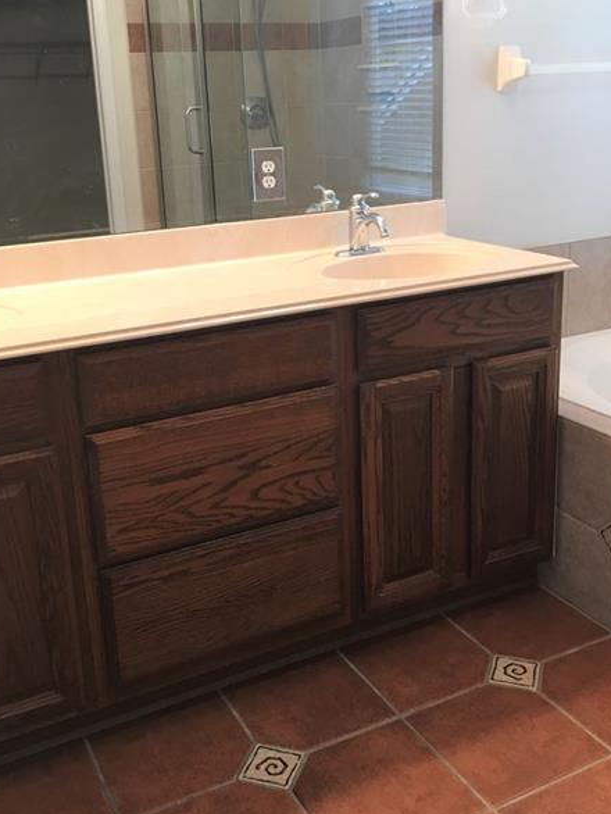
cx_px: 293
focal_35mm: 38
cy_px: 353
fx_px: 894
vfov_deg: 48.8
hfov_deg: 37.7
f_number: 2.2
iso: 40
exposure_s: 1/30
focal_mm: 4.15
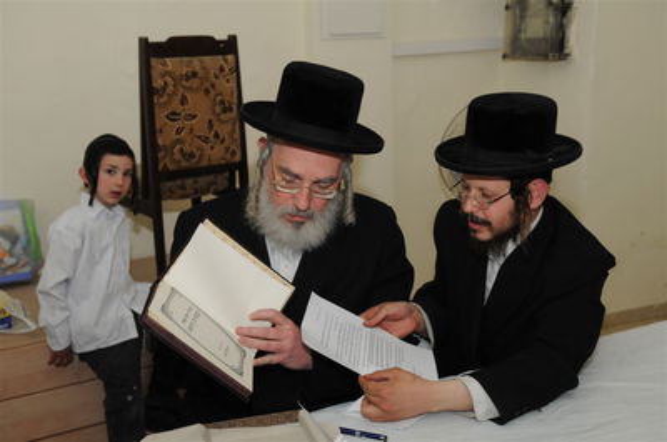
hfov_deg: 43.7
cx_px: 334
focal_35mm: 45
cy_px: 221
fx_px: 832
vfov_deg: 29.7
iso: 320
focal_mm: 30
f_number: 4.5
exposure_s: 1/160
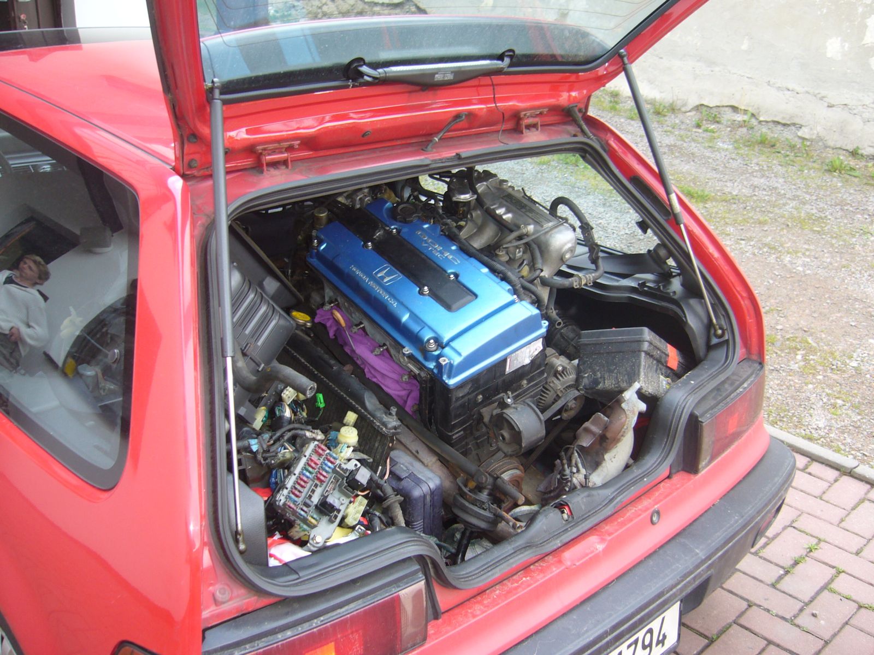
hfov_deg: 52.6
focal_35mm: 35
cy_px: 328
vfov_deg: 40.7
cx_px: 437
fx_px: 884
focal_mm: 5.8
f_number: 2.8
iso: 80
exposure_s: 1/30
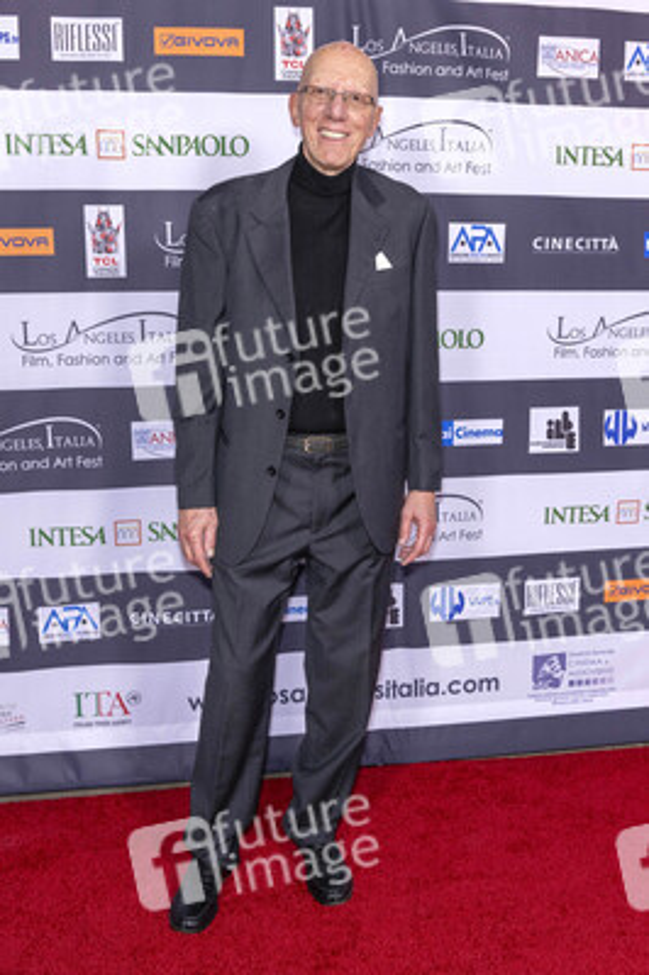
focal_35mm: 35
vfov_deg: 54.5
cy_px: 488
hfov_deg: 37.8
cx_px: 324
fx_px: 948
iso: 800
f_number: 5.6
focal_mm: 35
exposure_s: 1/200
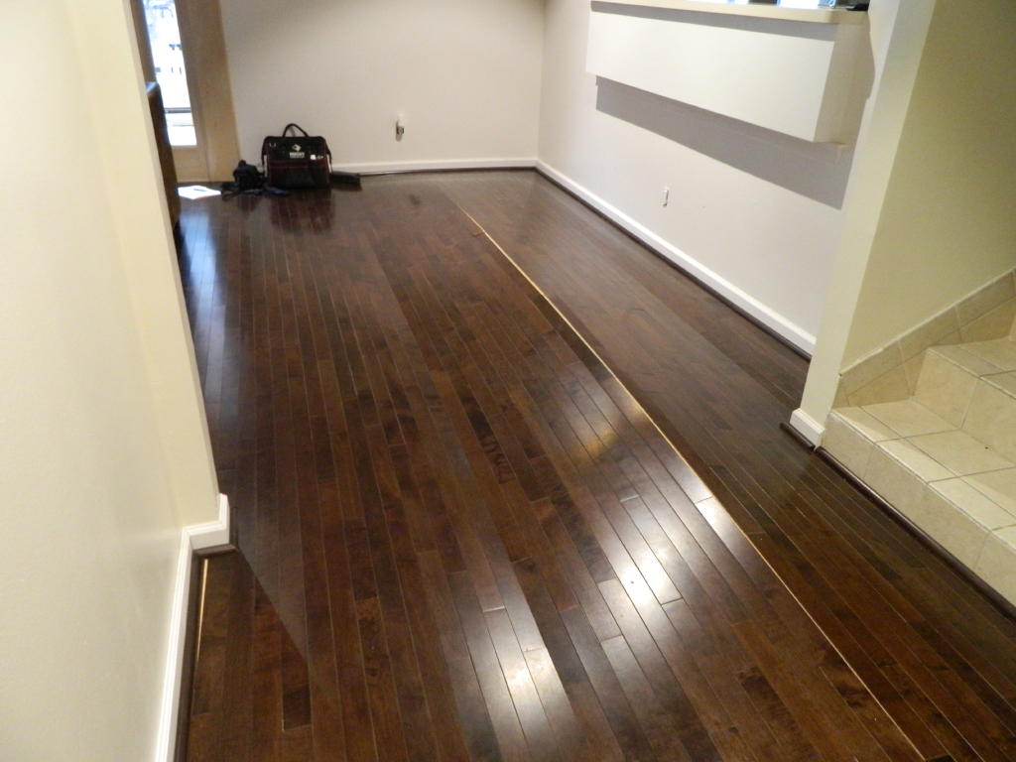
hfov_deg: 69.4
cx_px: 508
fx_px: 734
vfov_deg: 54.9
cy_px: 381
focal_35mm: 25
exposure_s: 1/13
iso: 400
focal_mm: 4.5
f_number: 3.1
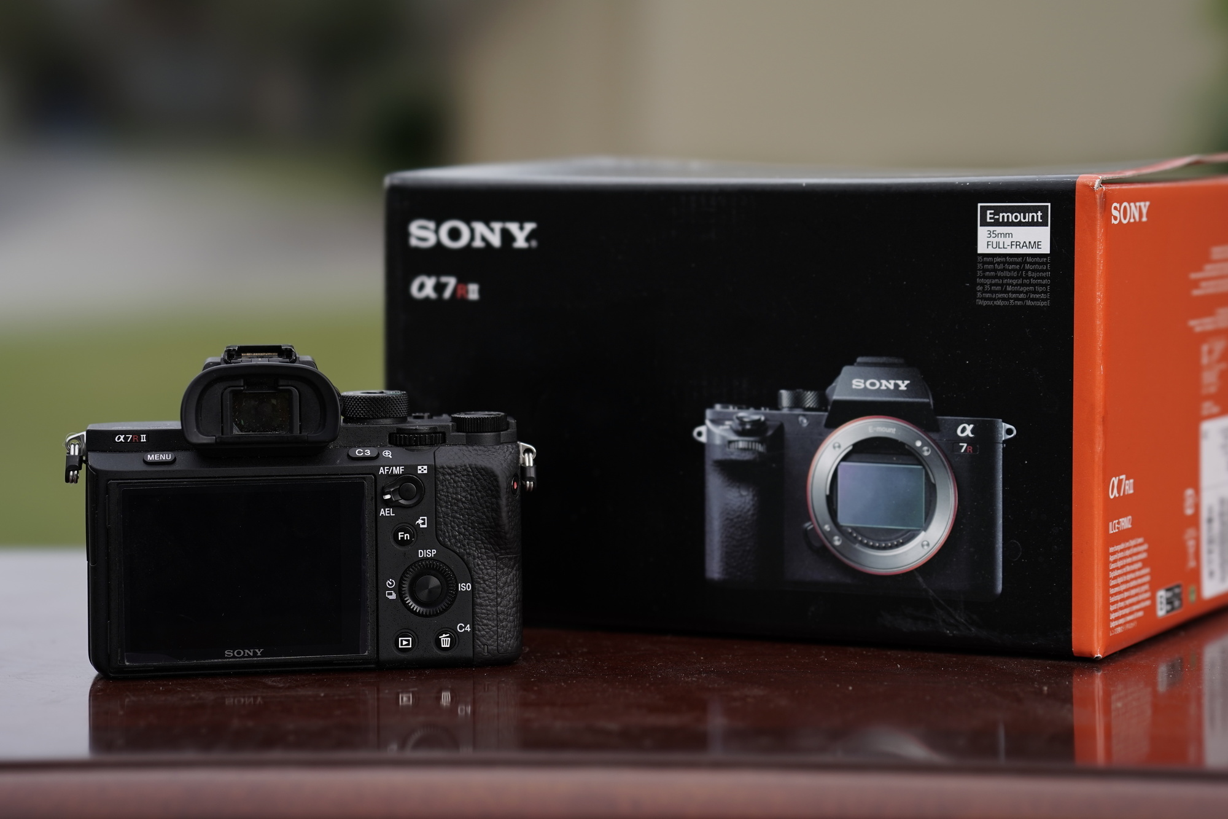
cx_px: 614
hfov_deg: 20.4
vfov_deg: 13.7
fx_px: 3411
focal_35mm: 100
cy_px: 410
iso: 250
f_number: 5.6
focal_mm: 100
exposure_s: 1/800
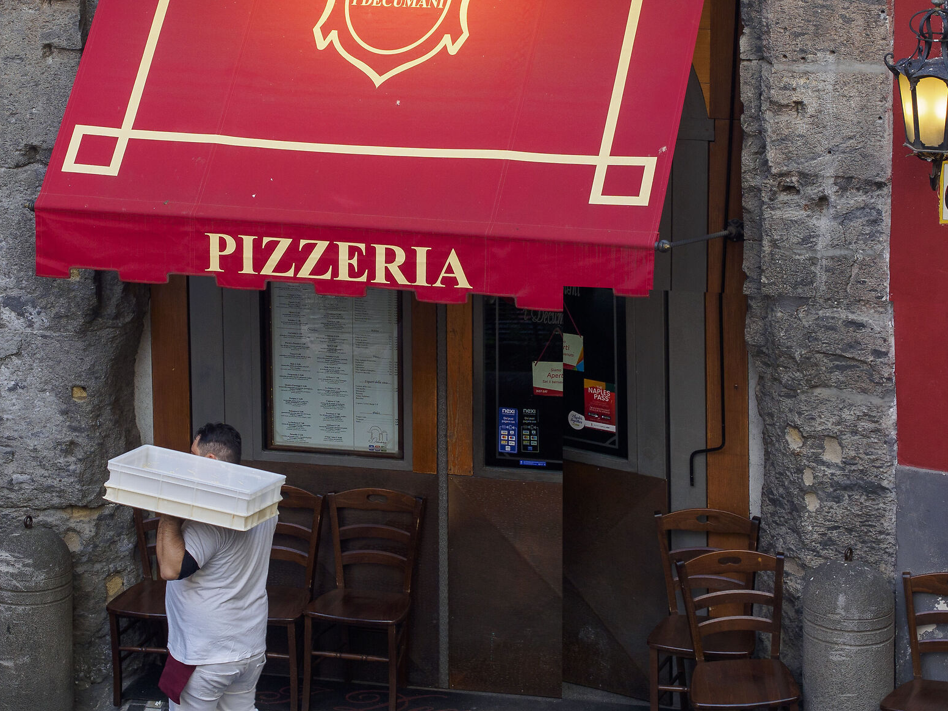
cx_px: 475
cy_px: 314
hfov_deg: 14.2
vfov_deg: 10.7
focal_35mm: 139
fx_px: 3806
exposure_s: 1/250
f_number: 4.5
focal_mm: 45
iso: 200
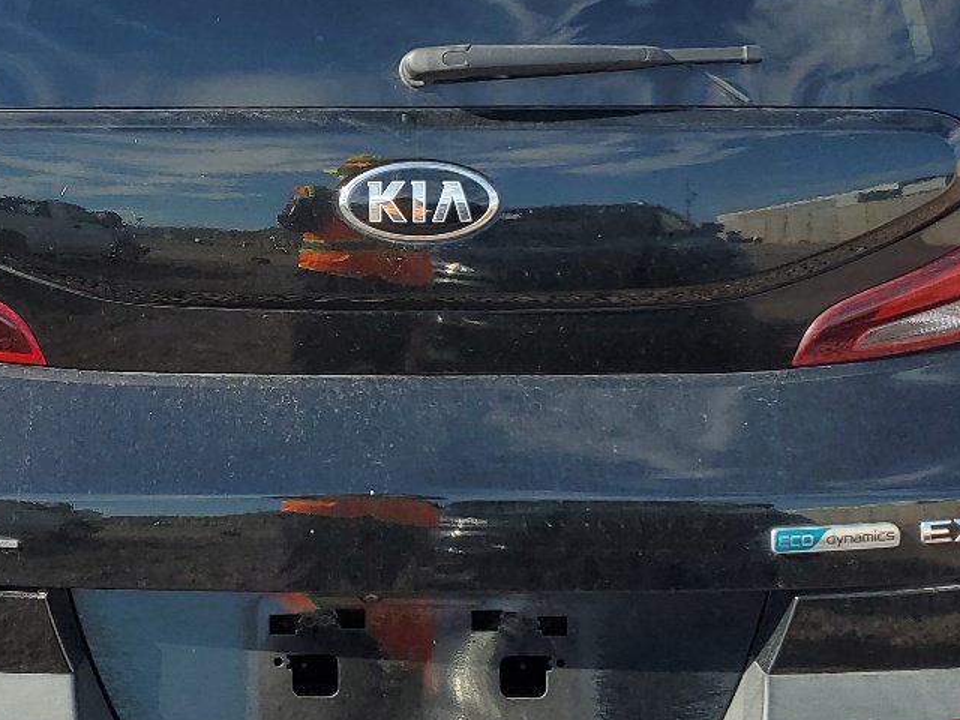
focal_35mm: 65
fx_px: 1803
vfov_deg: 22.6
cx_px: 340
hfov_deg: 29.7
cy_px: 314
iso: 50
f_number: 1.5
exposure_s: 1/1667
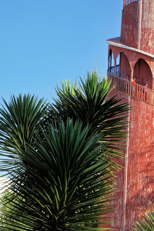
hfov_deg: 15.1
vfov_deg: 22.9
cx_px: 147
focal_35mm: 89
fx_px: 571
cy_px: 126
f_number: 8
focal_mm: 40
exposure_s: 1/250
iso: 100
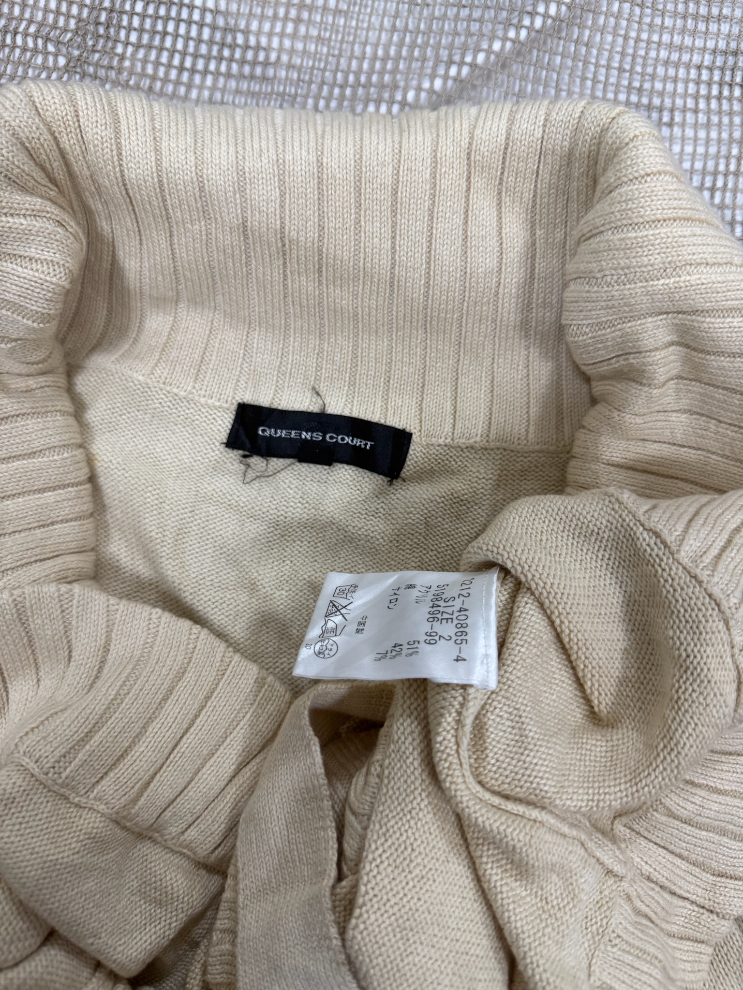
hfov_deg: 56.8
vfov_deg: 71.6
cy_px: 495
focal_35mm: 24
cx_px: 372
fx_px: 687
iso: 200
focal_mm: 6.76
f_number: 1.78
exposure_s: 1/60
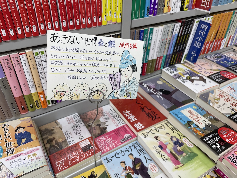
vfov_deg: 53.1
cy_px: 89
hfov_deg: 67.3
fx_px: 178
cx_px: 118
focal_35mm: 26
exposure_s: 1/82
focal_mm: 4.2
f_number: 1.6
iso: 64
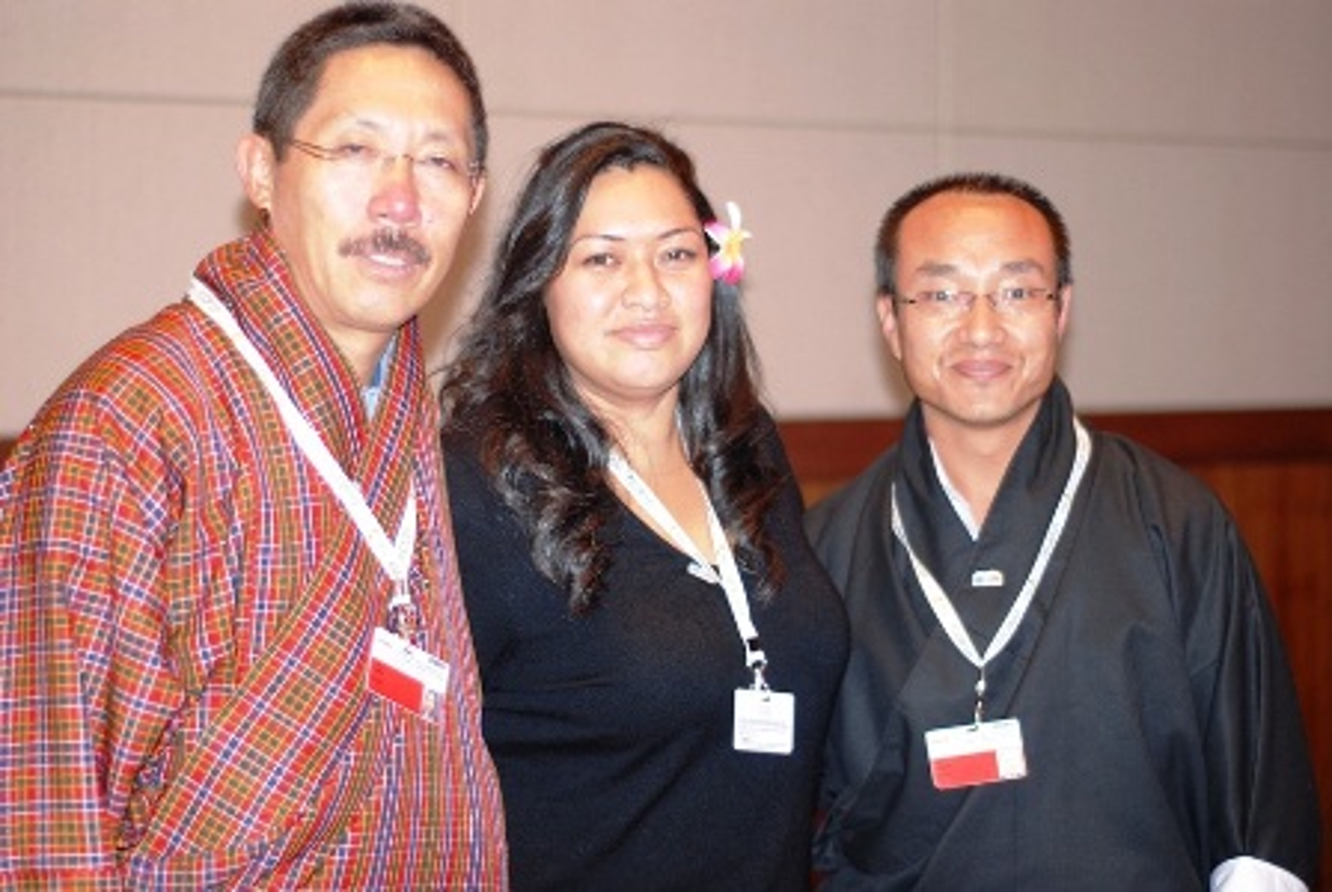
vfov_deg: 18.2
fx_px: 2779
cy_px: 446
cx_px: 666
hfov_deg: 27.0
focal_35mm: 75
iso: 200
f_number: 2.8
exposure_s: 1/60
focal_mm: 50
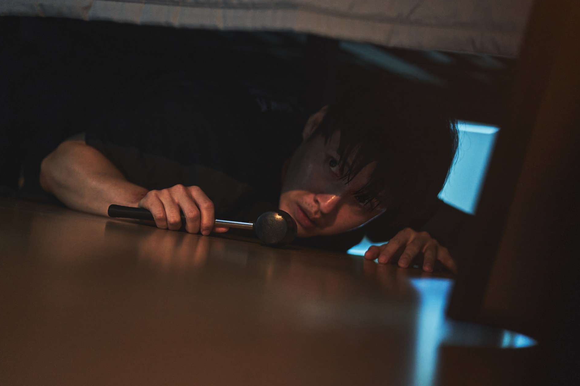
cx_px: 292
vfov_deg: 15.9
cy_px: 192
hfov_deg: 23.6
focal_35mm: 86
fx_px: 1385
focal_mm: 85
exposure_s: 1/200
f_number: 1.8
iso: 6400
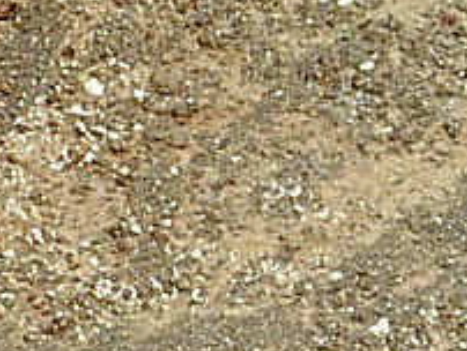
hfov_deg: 2.4
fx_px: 10900
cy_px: -155
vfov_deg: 1.8
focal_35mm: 807
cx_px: -236
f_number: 4.9
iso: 50
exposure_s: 1/250
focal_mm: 16.8
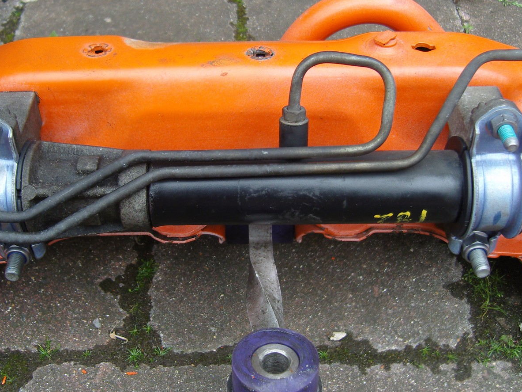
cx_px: 237
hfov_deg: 41.2
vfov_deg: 31.5
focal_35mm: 46
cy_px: 184
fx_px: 694
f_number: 2.8
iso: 100
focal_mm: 7.3
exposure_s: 1/320
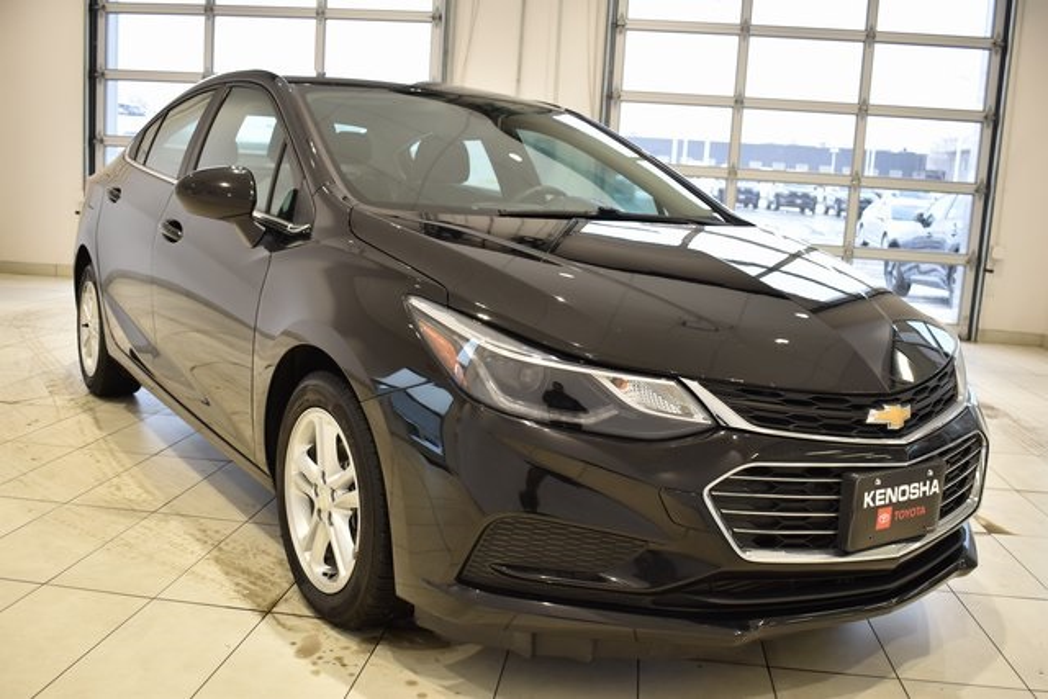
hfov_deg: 55.1
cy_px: 350
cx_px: 524
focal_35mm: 34
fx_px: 1004
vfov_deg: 38.4
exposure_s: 1/40
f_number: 3.8
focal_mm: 23
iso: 320
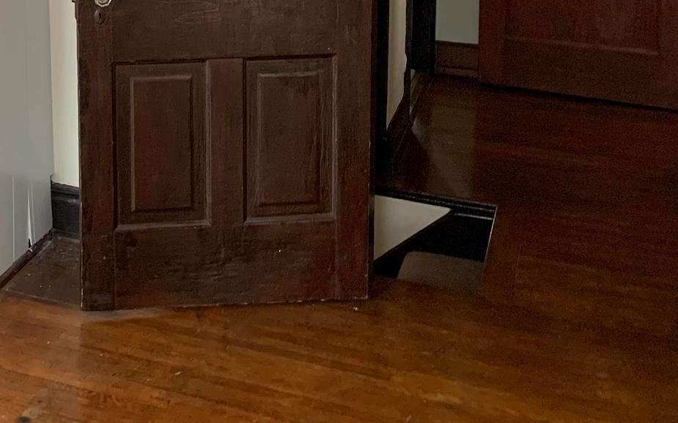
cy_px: -124
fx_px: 1127
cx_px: 12
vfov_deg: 19.6
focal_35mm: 61
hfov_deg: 31.2
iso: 160
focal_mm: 4.25
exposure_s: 1/60
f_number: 1.8
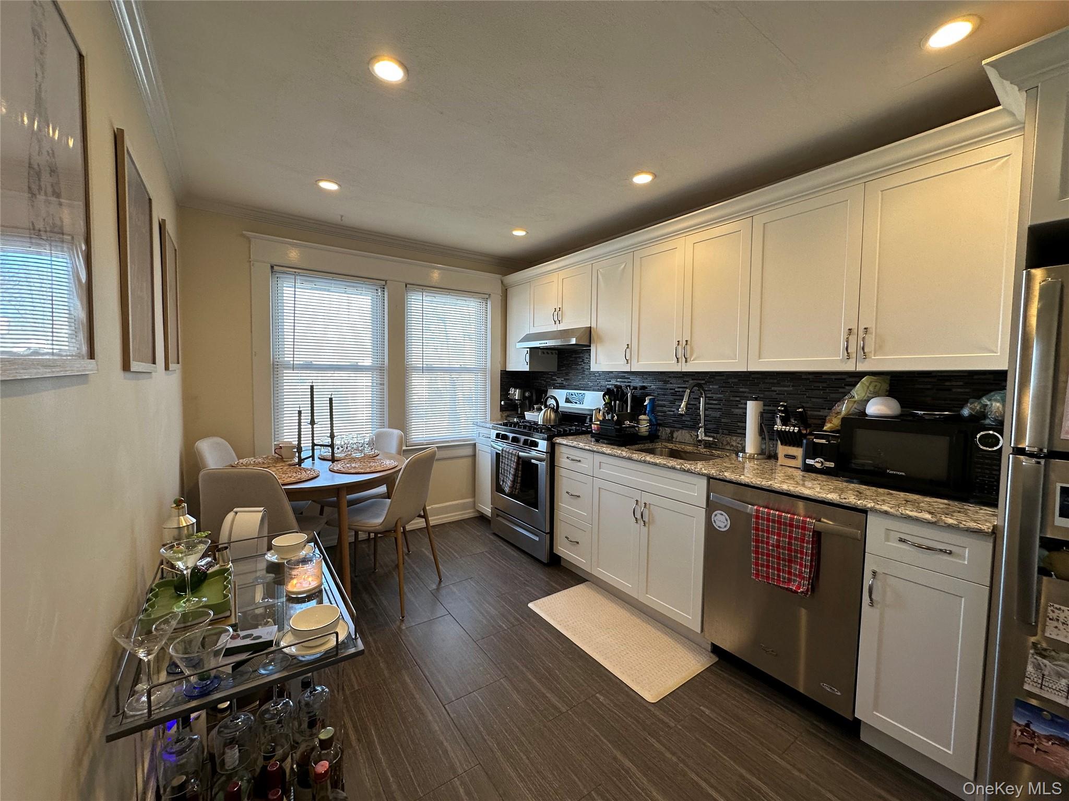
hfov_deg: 102.1
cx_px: 534
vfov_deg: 85.7
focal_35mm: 14
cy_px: 400
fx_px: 432
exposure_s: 1/120
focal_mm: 2.22
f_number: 2.2
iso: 64
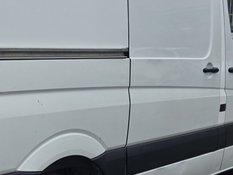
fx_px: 478
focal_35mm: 71
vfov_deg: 20.7
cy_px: 58
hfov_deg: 26.6
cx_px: 32
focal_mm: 6.25
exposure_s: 1/180
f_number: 1.7
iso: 32
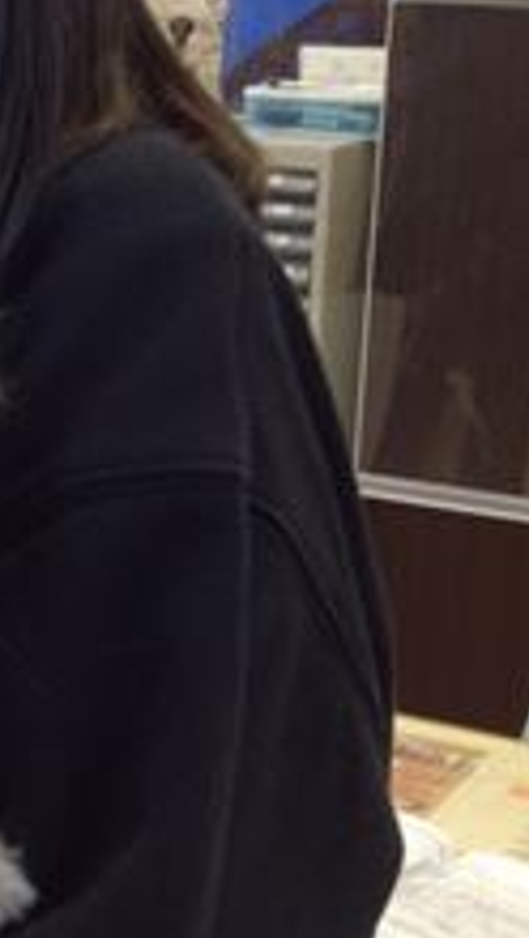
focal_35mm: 104
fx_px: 2589
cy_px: 226
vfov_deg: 20.4
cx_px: -363
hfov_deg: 11.0
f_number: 2.4
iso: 50
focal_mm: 4.28
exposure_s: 1/30
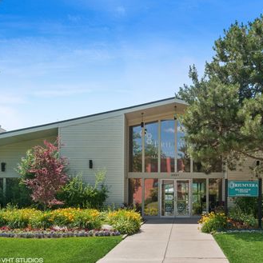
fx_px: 266
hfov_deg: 50.7
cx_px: 193
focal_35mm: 31
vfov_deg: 52.5
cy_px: 132
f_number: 8
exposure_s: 1/500
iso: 200
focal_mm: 24
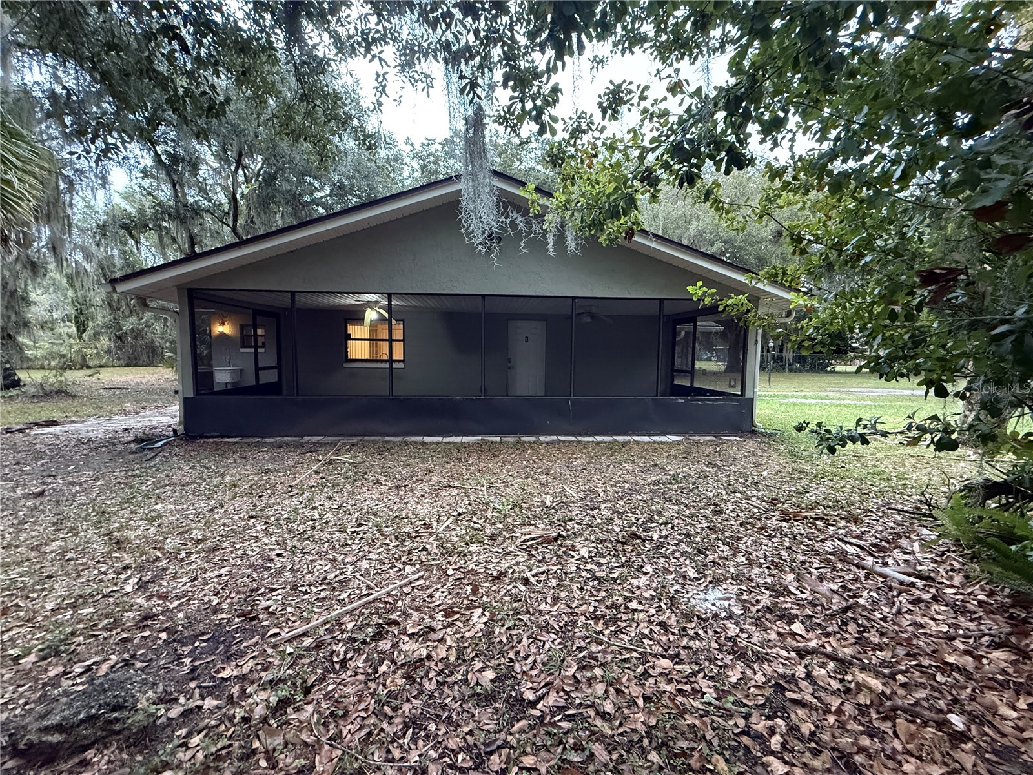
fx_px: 418
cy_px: 388
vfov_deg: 85.7
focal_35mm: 14
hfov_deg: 102.1
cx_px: 516
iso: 800
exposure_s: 1/60
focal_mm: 2.22
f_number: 2.2
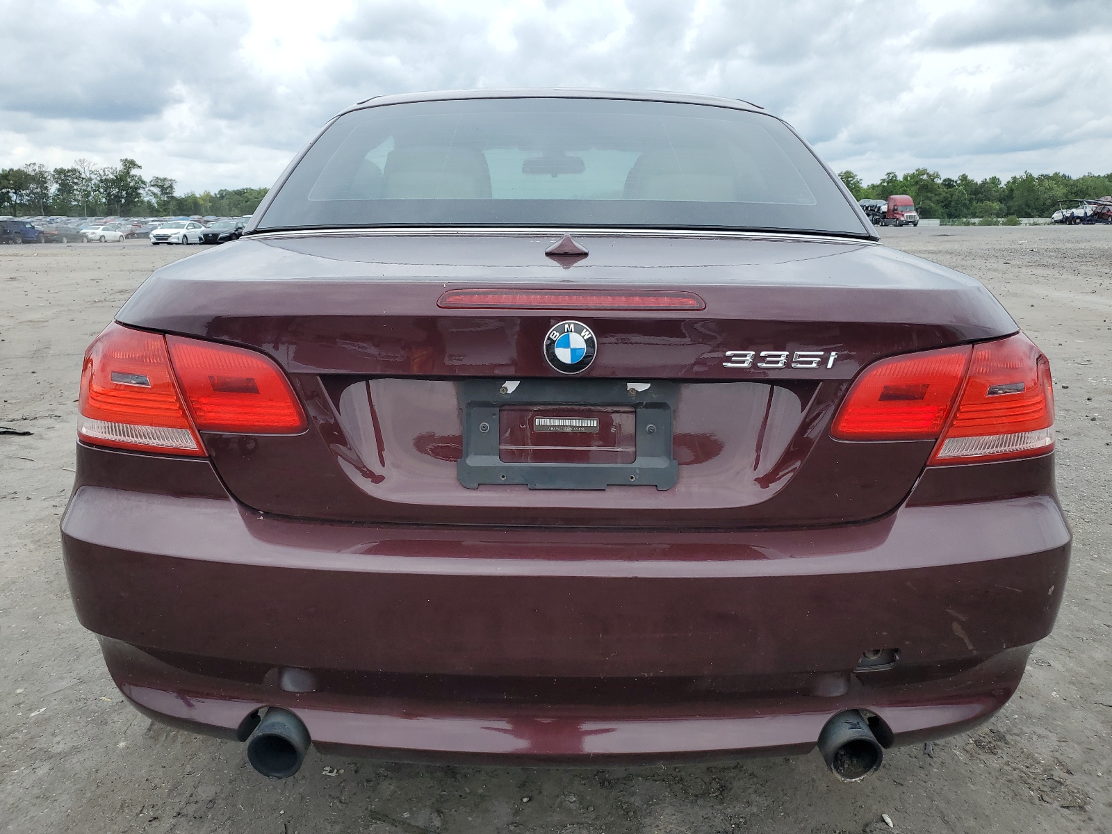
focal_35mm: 26
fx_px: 835
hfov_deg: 67.3
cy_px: 417
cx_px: 556
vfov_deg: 53.1
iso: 50
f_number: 1.5
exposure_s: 1/2500
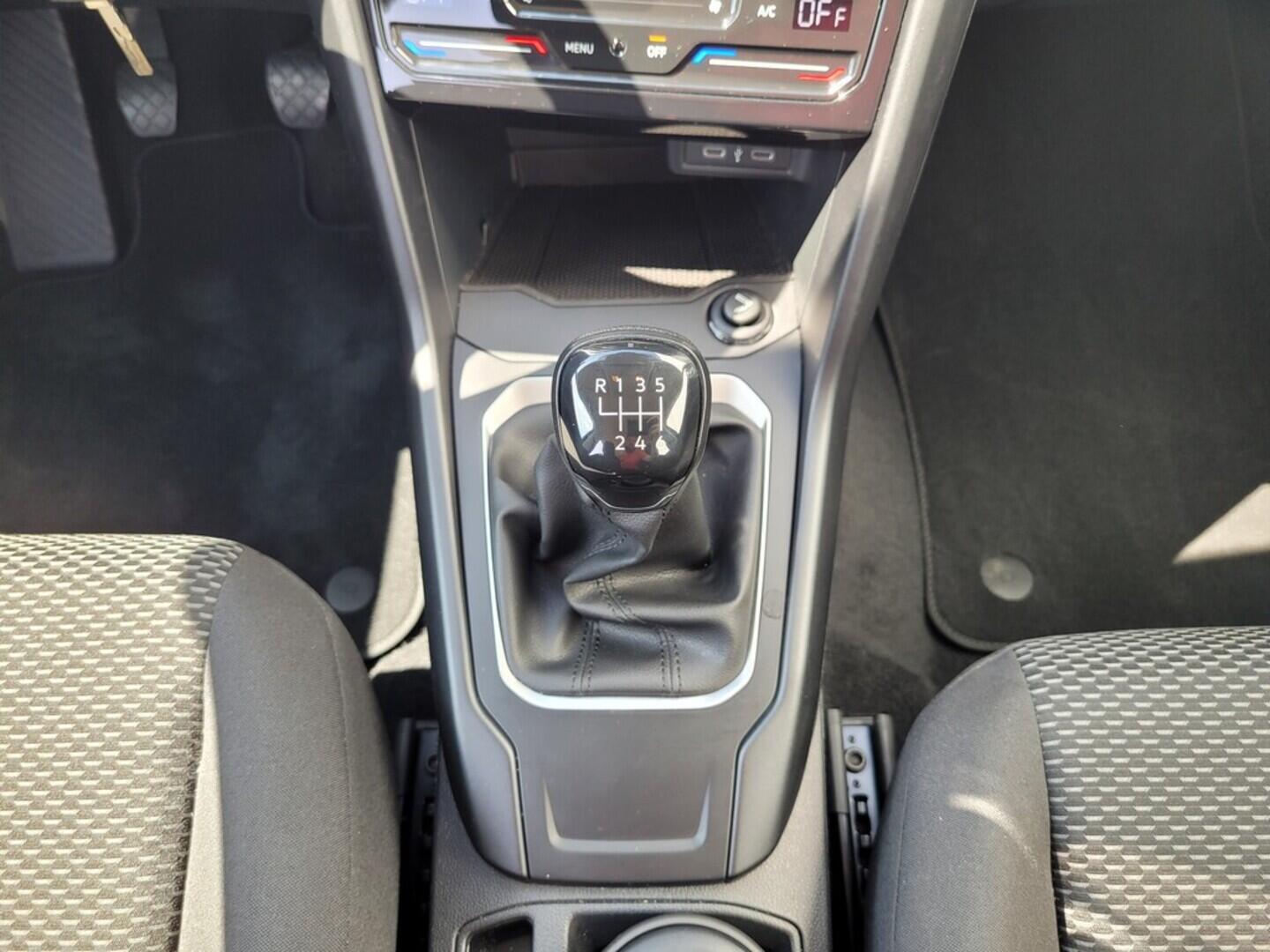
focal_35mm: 26
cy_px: 476
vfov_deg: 53.1
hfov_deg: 67.3
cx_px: 635
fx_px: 954
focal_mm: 5.4
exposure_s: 1/100
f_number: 1.8
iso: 80
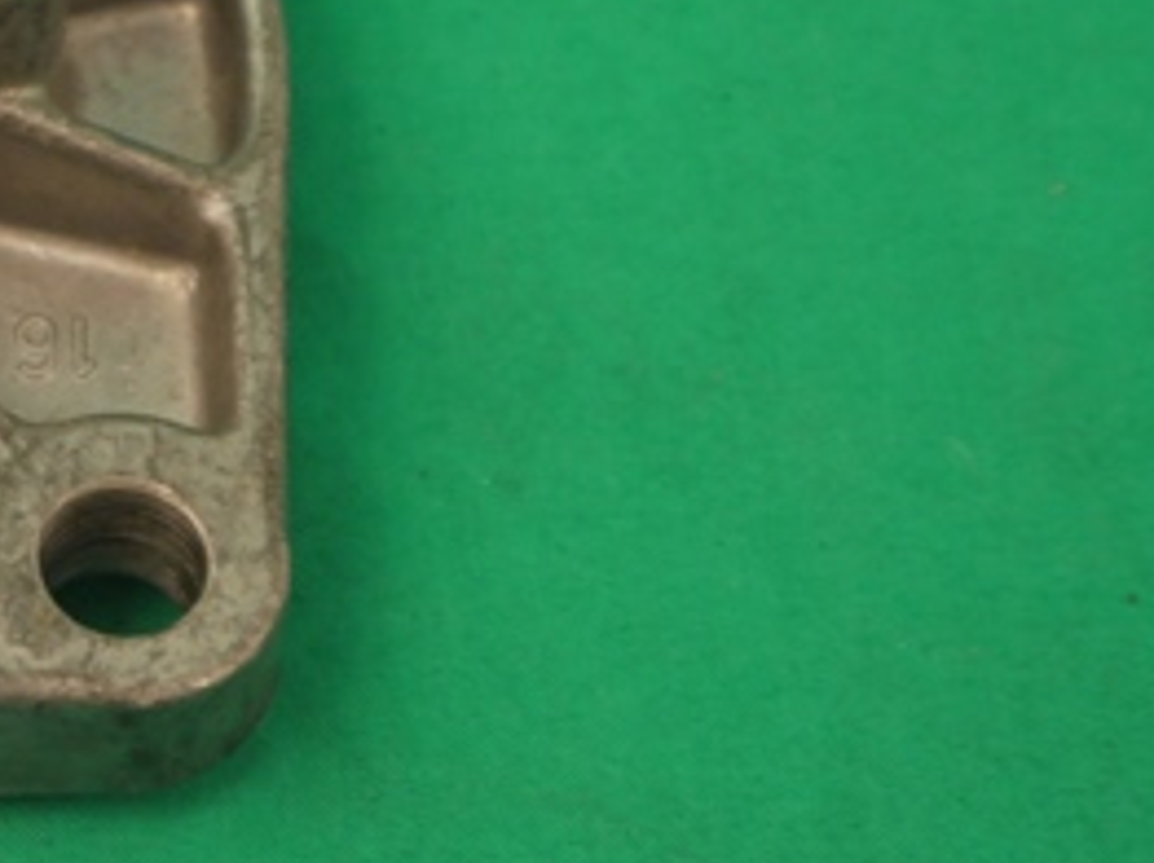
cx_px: -449
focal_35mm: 151
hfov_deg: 12.6
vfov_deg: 9.7
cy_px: 0
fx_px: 5029
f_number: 4.7
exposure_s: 1/50
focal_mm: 26
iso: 400
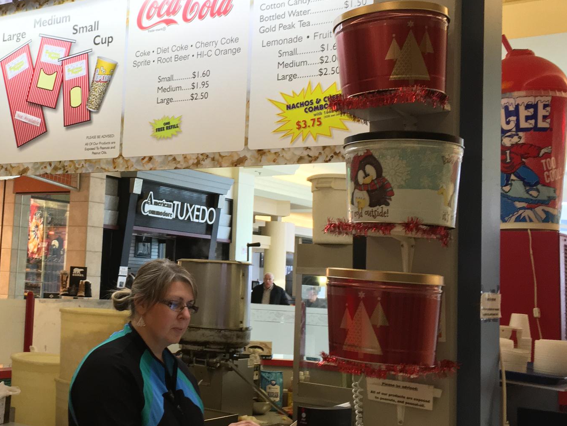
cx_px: 121
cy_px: 171
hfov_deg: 35.7
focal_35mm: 52
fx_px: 852
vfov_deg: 28.0
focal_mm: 4.15
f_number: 2.2
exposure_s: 1/30
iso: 80
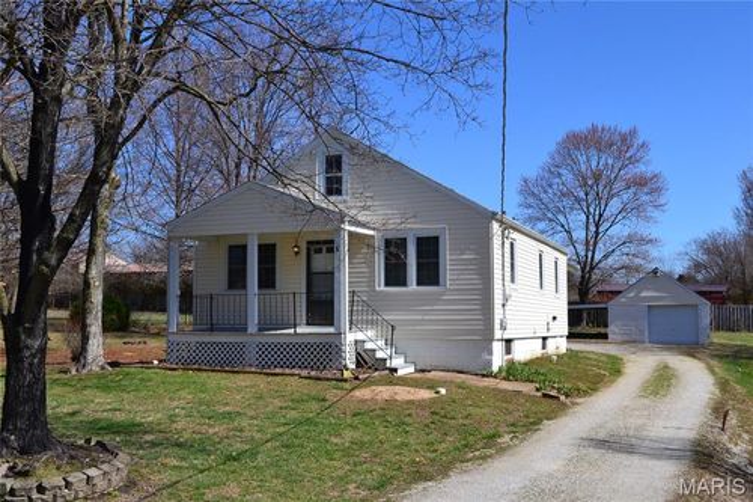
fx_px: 815
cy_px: 251
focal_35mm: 39
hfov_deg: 49.6
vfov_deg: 34.2
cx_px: 376
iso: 400
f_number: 11
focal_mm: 26
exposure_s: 1/400
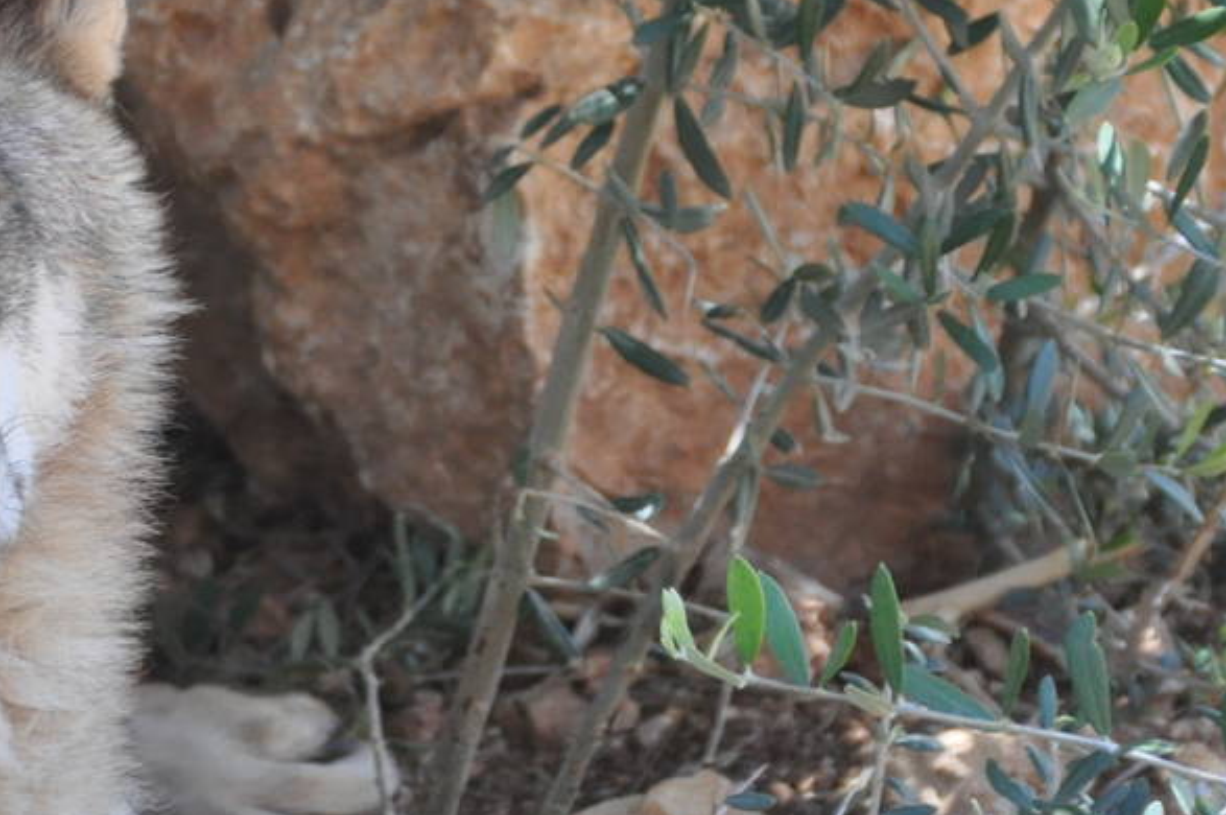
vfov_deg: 1.7
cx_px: -75
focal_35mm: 818
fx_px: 27826
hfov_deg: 2.5
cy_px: 651
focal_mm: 200
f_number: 5.6
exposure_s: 1/400
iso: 1000
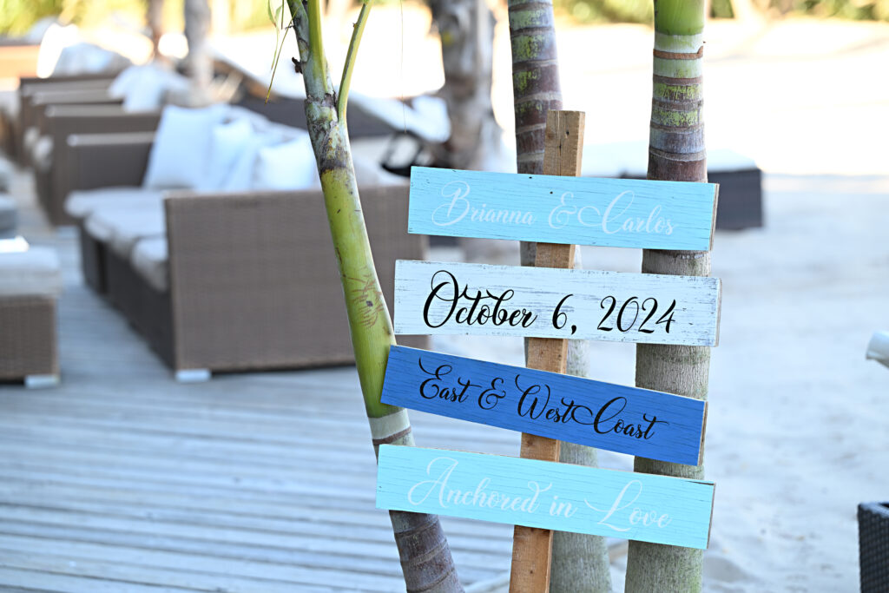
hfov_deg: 17.1
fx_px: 2964
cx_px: 444
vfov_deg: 11.4
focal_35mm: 120
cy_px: 296
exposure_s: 1/60
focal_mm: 120
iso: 80
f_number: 4
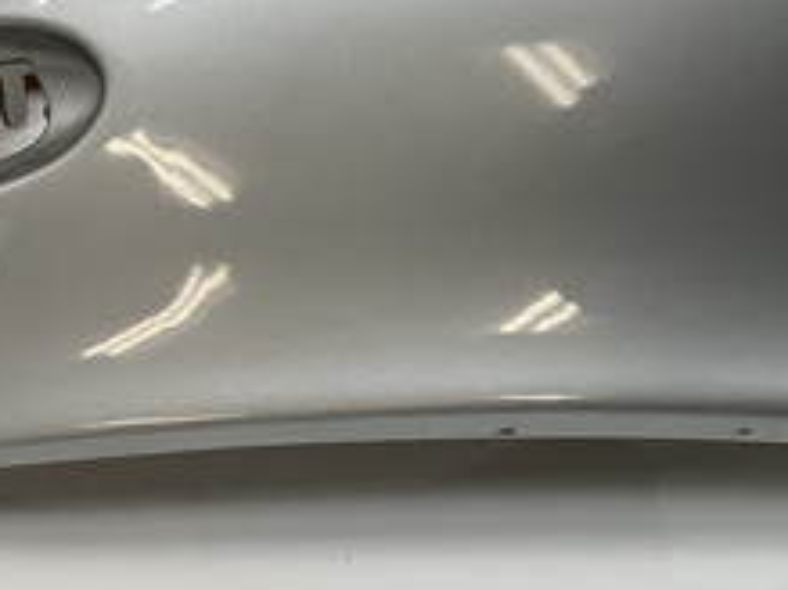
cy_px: 108
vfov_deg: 17.2
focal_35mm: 85
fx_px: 1934
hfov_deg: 22.6
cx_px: 658
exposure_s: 1/120
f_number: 2.4
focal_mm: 3.3
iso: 40
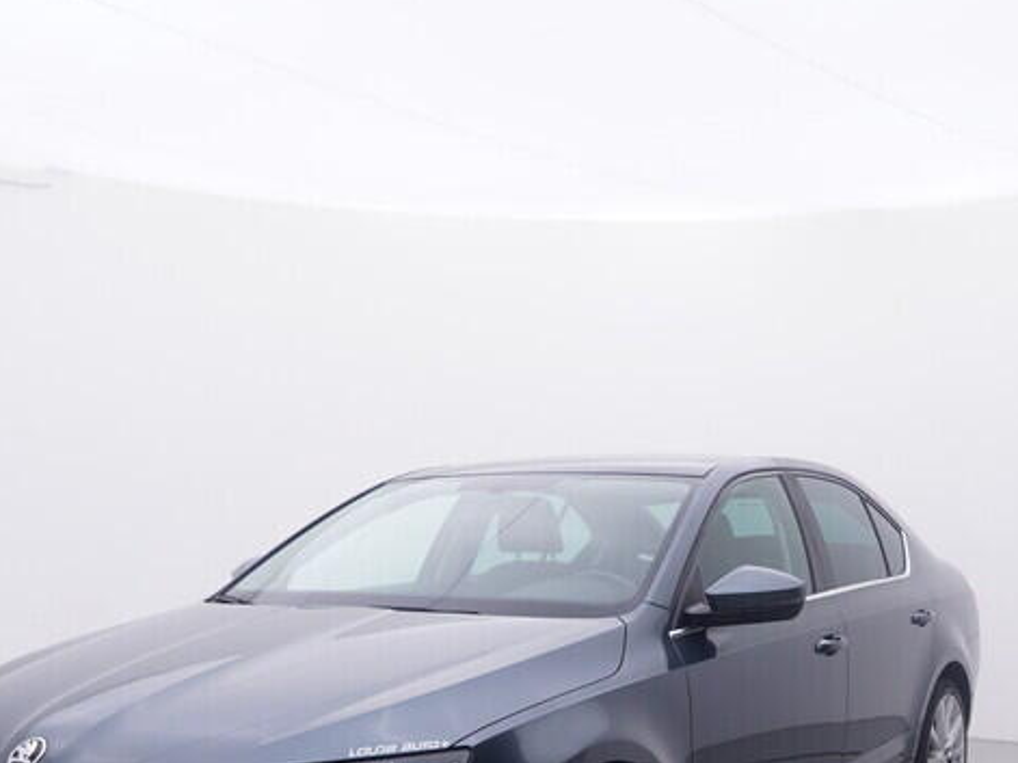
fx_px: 1383
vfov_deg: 29.5
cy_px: 692
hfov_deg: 40.3
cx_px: 581
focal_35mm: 47
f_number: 5
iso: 200
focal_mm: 15
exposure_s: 1/80
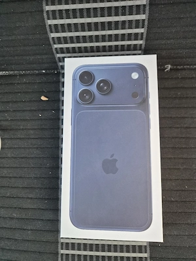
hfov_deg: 58.9
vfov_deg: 73.9
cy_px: 130
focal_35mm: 23
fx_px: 174
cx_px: 98
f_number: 1.8
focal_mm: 5.4
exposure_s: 1/182
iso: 125
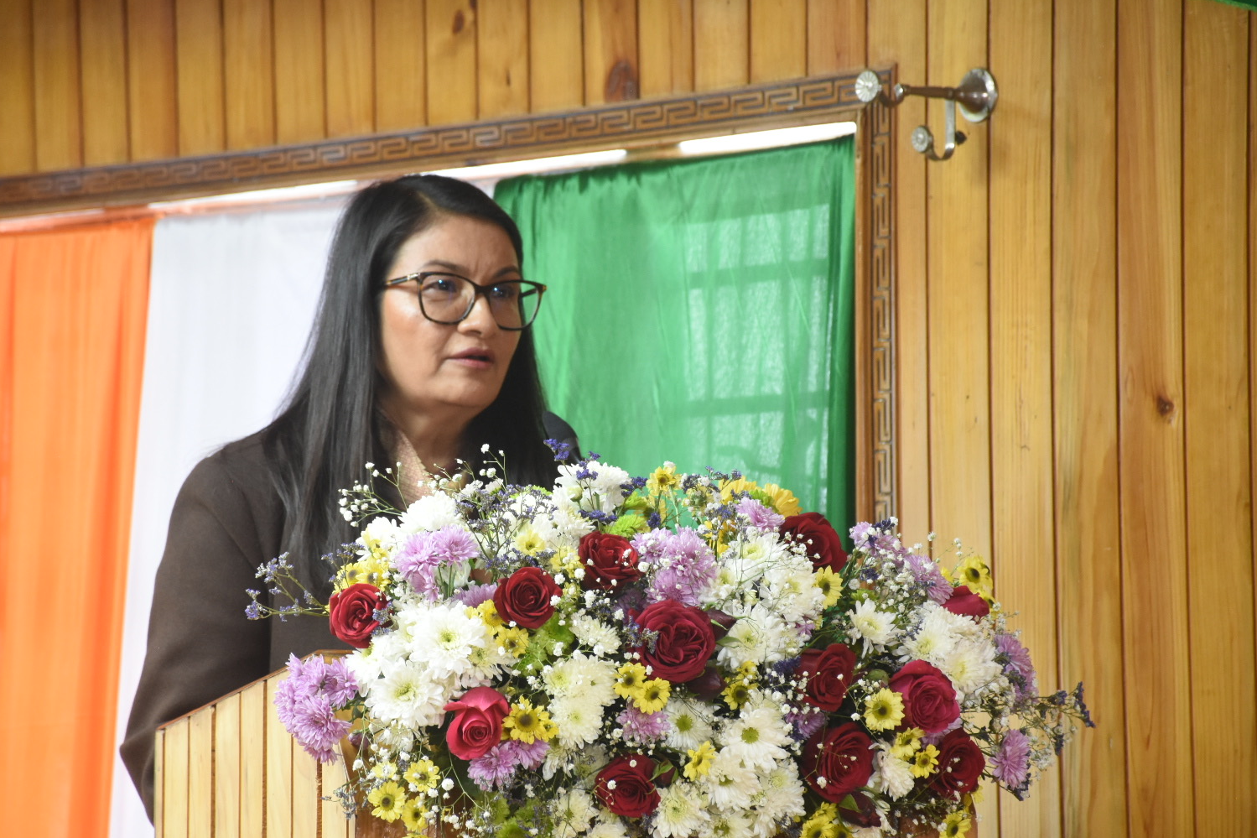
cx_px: 591
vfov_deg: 6.1
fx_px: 7925
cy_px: 448
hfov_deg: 9.1
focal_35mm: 227
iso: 1250
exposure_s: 1/40
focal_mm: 140
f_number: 5.6
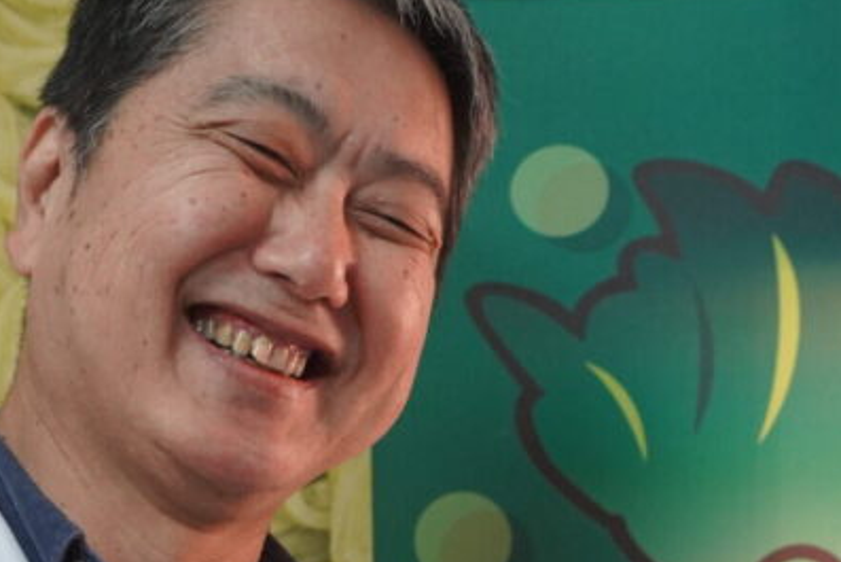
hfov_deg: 34.4
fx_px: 1355
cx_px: 494
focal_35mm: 58
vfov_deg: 23.4
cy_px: 231
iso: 3200
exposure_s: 1/160
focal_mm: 30
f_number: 4
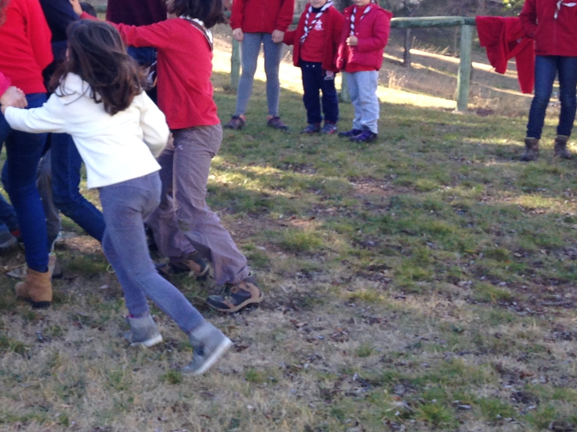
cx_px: 20
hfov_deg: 22.8
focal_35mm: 83
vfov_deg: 17.6
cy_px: 60
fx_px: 1383
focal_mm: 4.12
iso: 50
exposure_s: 1/172
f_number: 2.4
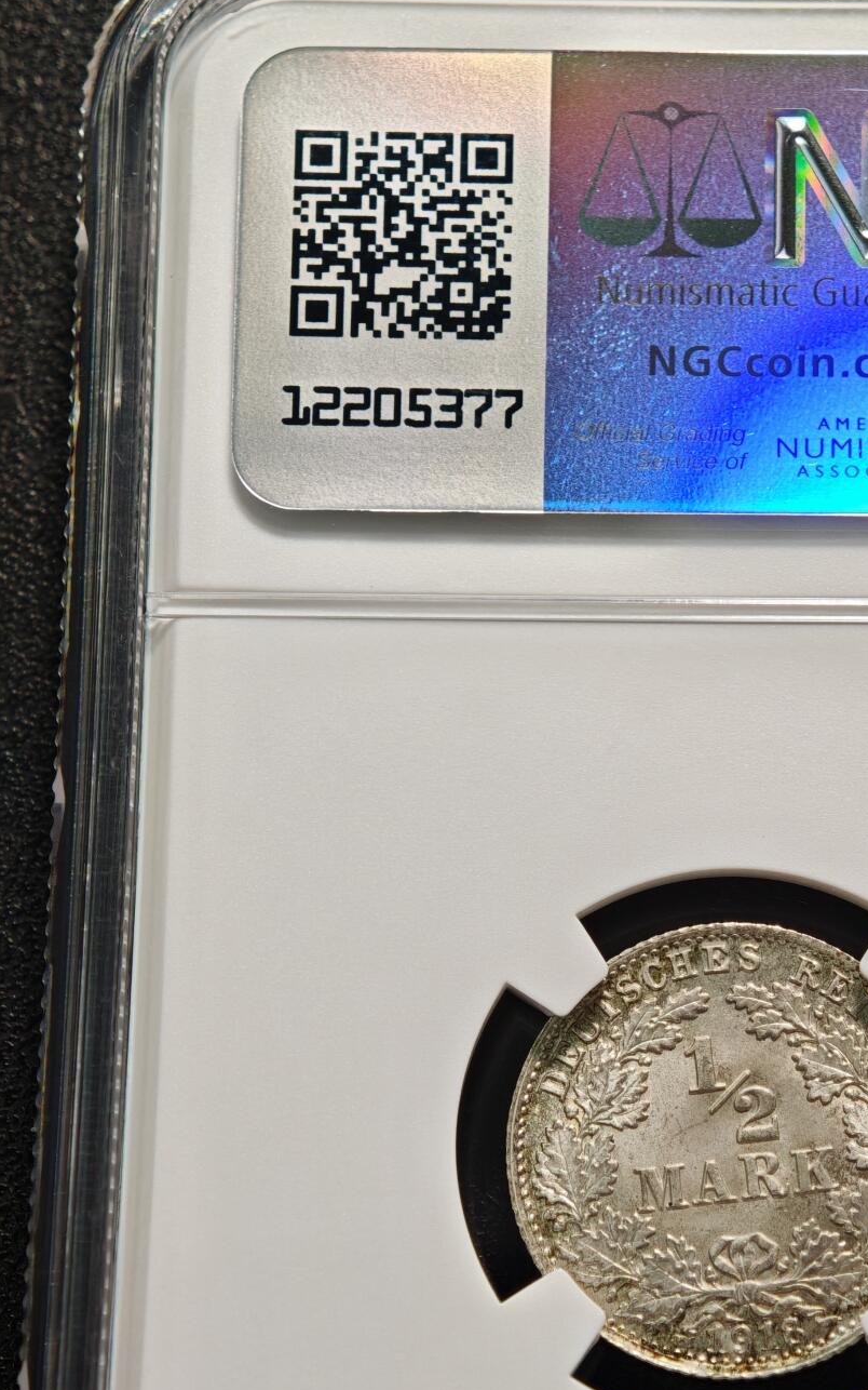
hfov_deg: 14.6
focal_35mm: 89
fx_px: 3368
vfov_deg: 23.2
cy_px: 872
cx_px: 727
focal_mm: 9
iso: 400
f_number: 2
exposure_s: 1/110
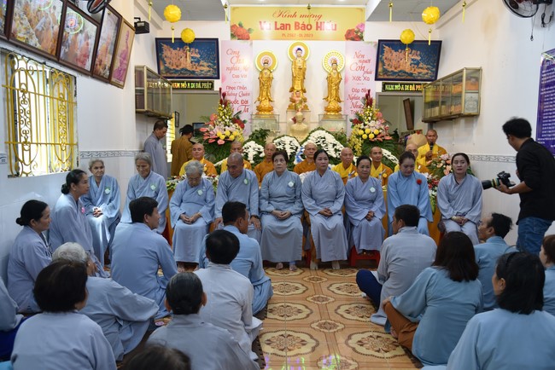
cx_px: 278
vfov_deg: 42.4
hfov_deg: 60.3
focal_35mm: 31
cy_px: 185
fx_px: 478
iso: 400
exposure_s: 1/60
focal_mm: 31
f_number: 4
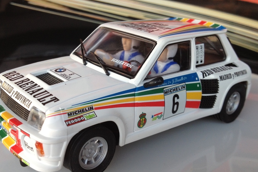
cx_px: 115
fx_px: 308
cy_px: 99
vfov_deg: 31.1
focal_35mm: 43
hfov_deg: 45.4
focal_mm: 4.28
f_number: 2.4
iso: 80
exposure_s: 1/60
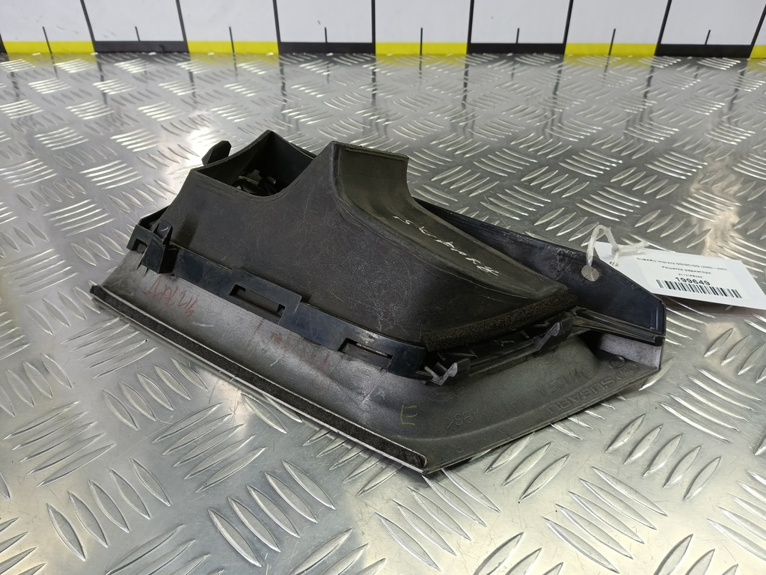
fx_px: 509
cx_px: 383
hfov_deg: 73.9
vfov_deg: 58.9
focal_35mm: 23
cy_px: 288
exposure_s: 1/50
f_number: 1.6
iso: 120
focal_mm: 4.11
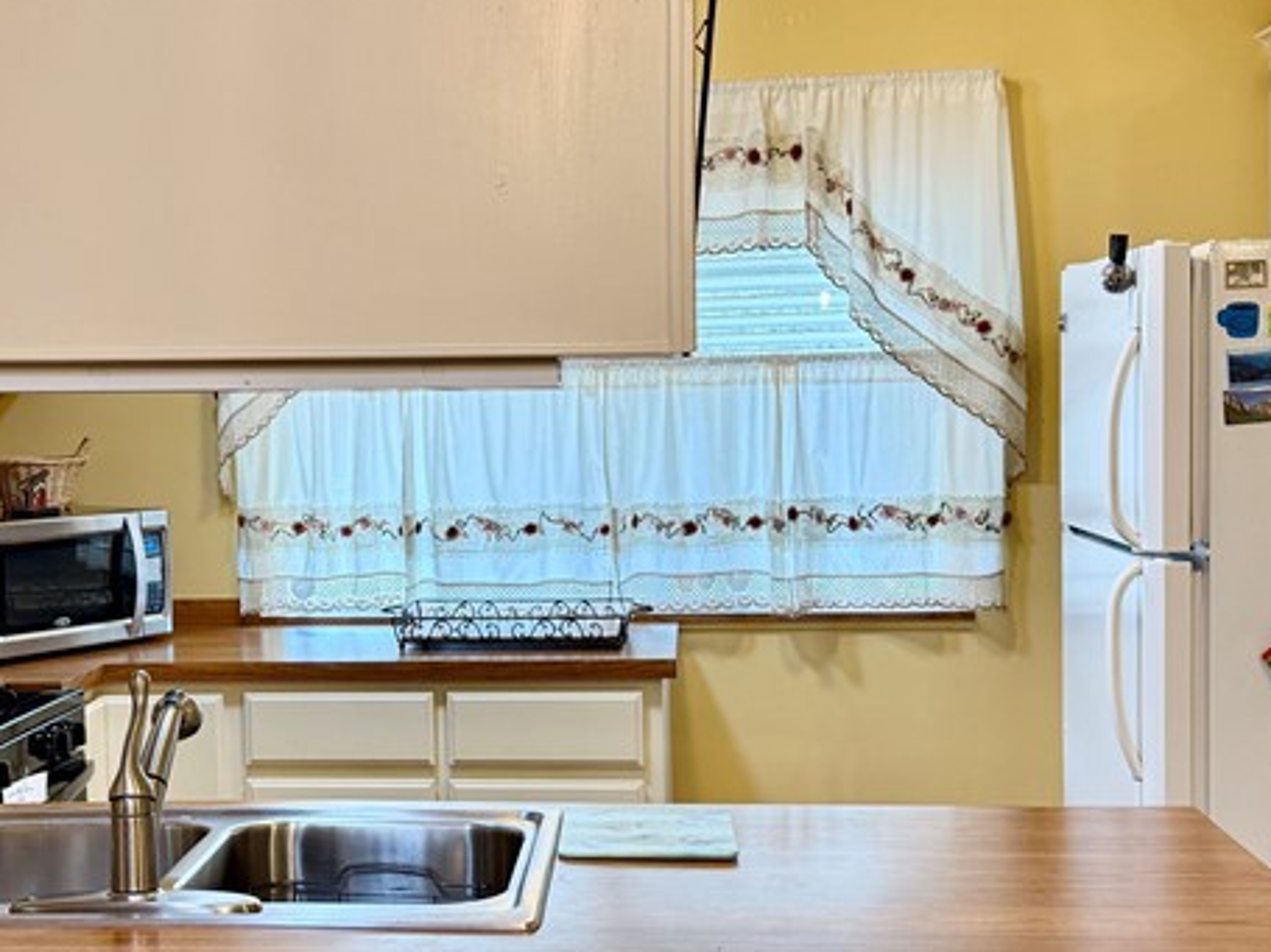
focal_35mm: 54
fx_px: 1982
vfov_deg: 27.0
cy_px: 516
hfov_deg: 35.1
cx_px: 397
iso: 200
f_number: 1.78
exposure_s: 1/120
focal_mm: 6.76
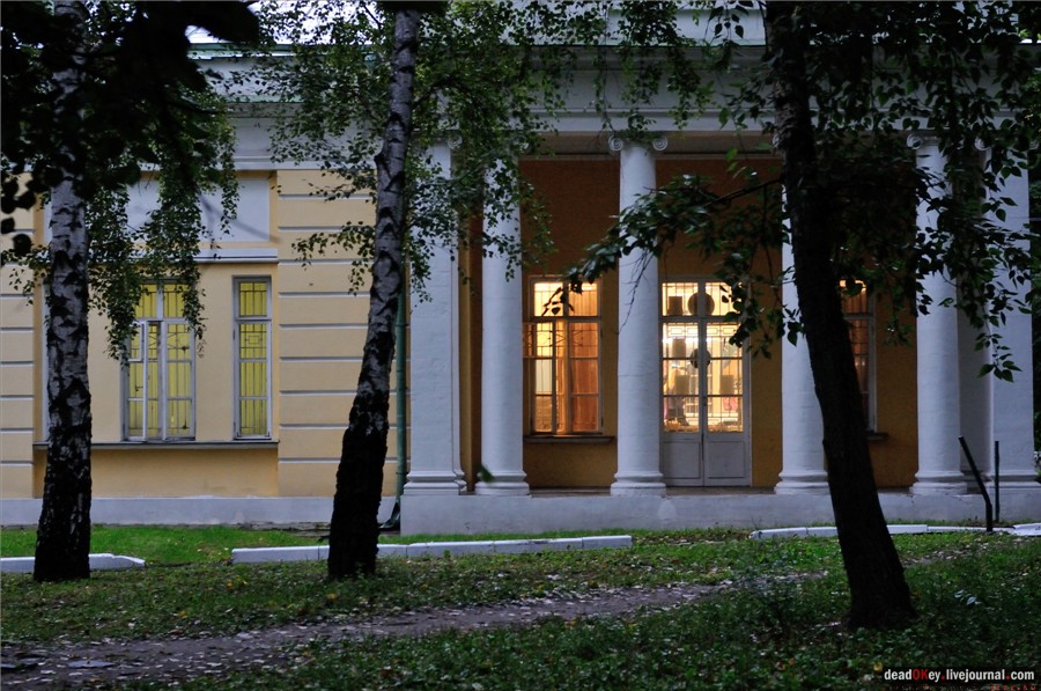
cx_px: 520
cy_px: 346
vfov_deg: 18.1
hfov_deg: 27.0
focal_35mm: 75
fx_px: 2165
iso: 1250
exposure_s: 1/100
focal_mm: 50
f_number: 3.5
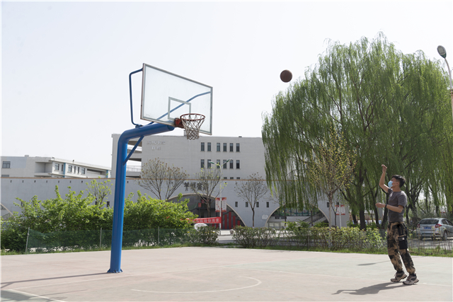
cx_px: 226
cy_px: 151
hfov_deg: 55.8
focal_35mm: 34
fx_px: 428
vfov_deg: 38.9
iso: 100
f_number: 8
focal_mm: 34
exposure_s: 1/250
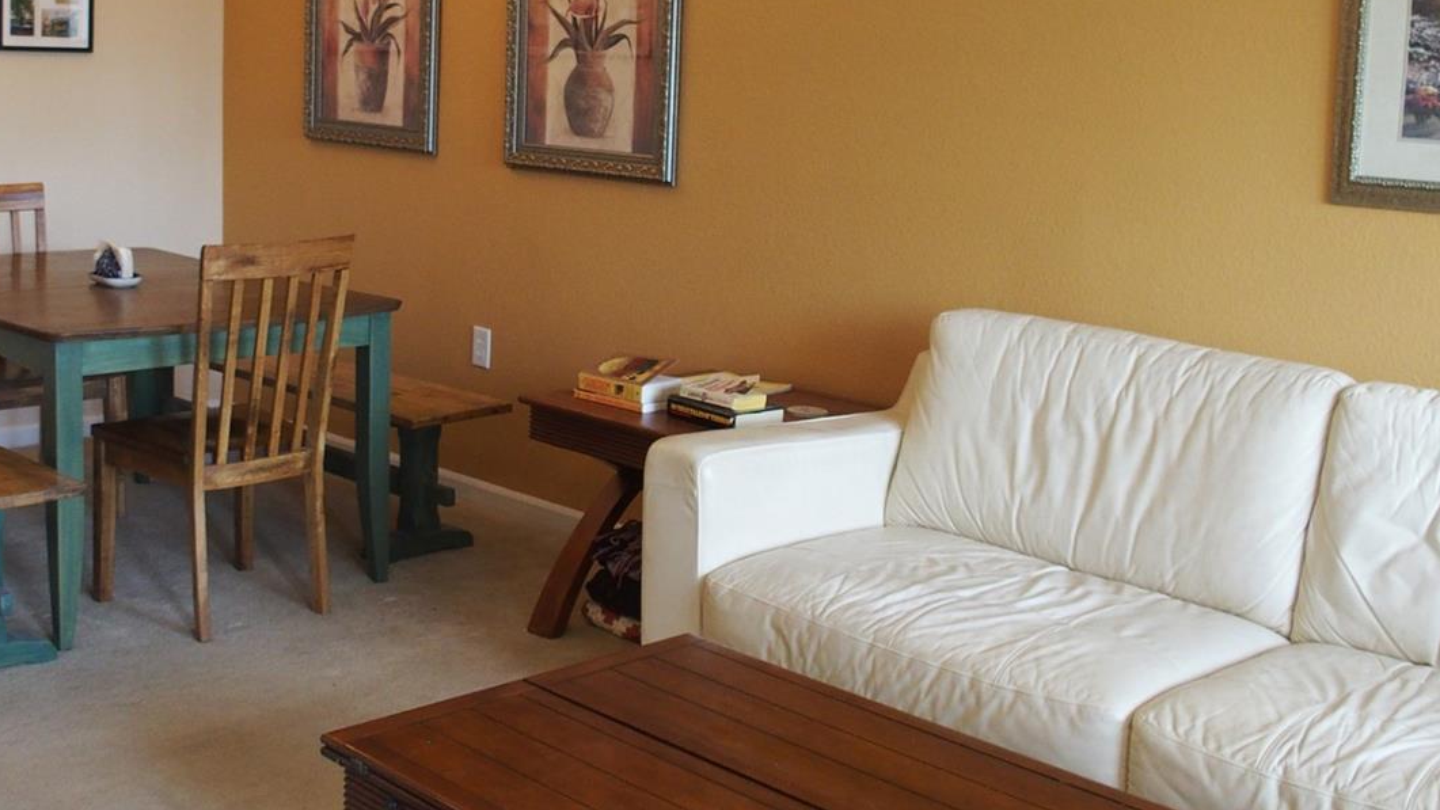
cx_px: 593
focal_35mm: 46
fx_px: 1757
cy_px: 258
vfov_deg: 25.8
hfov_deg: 44.4
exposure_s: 1/60
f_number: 2.8
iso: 200
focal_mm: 6
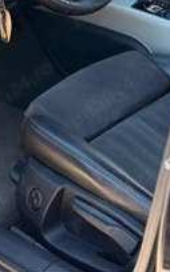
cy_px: 7
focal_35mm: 100
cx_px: 36
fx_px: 743
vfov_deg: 20.2
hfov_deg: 13.0
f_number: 1.78
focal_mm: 6.76
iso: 100
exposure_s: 1/196
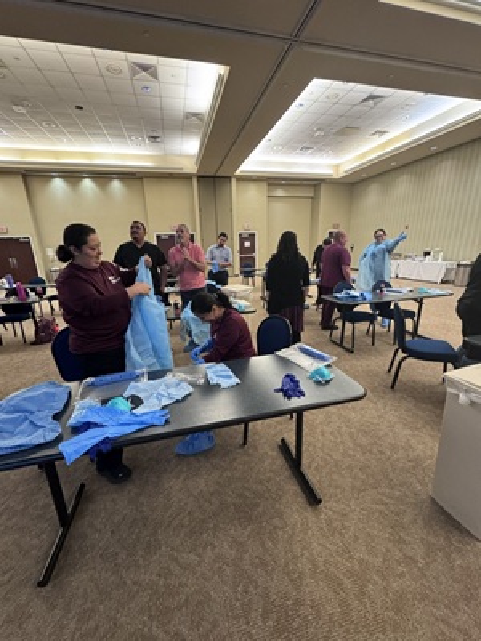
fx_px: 259
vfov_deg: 102.1
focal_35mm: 14
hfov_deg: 85.7
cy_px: 320
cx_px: 240
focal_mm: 2.22
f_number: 2.2
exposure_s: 1/60
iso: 500
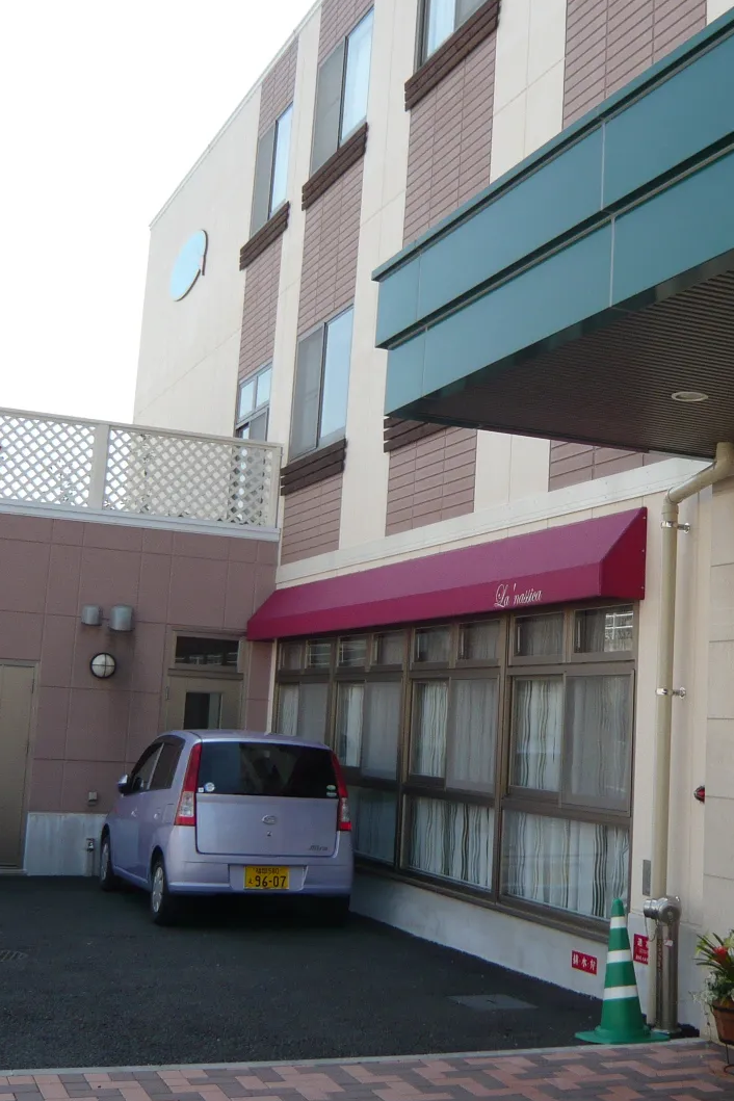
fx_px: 1346
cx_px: 509
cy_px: 490
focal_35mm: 44
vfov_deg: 44.4
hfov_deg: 30.2
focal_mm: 4.6
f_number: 2.8
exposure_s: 1/640
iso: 100
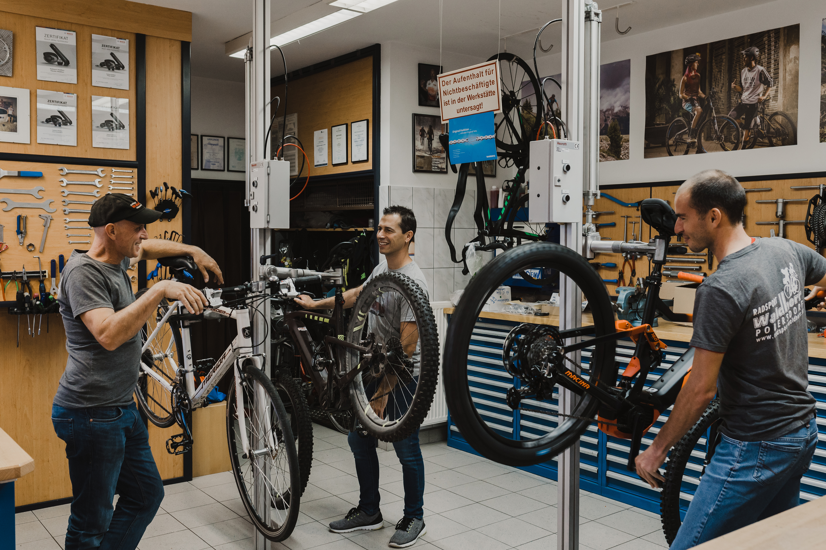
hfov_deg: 54.4
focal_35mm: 35
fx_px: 803
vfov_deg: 37.9
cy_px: 275
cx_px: 413
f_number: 5
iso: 640
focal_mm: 35
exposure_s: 1/100
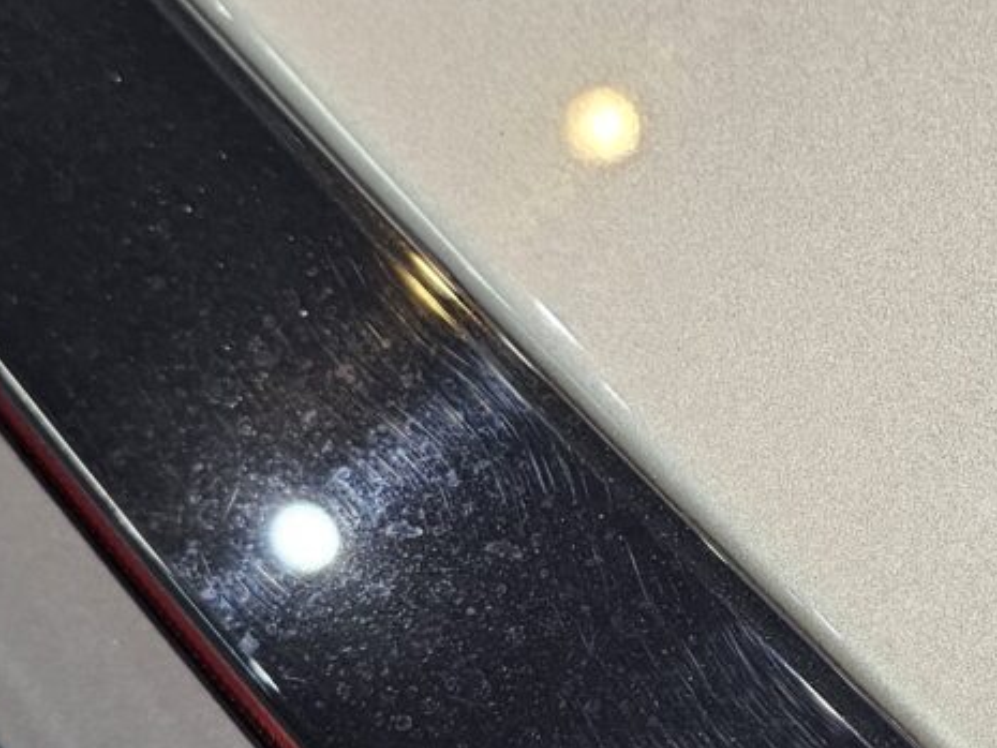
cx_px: 1006
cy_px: 596
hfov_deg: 20.0
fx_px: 2737
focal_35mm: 95
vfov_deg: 15.5
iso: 100
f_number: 1.7
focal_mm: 6.3
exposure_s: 1/100
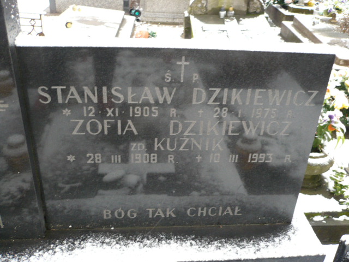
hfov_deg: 52.6
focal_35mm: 35
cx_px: 174
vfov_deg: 40.7
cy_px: 131
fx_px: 353
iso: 160
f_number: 2.8
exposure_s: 1/30
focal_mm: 5.8
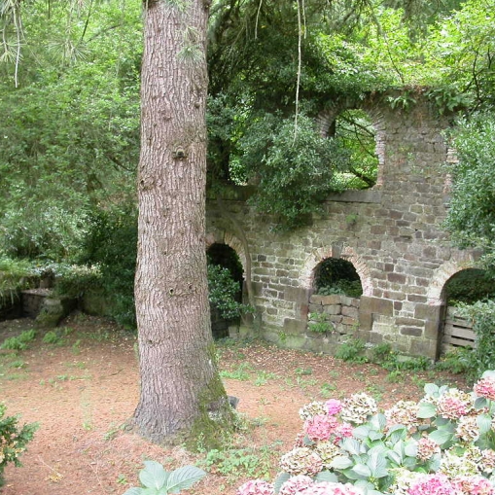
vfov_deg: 37.6
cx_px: 246
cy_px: 247
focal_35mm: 45
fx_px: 728
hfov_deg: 37.6
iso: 100
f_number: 2.6
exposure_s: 1/39.1
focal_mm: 7.85
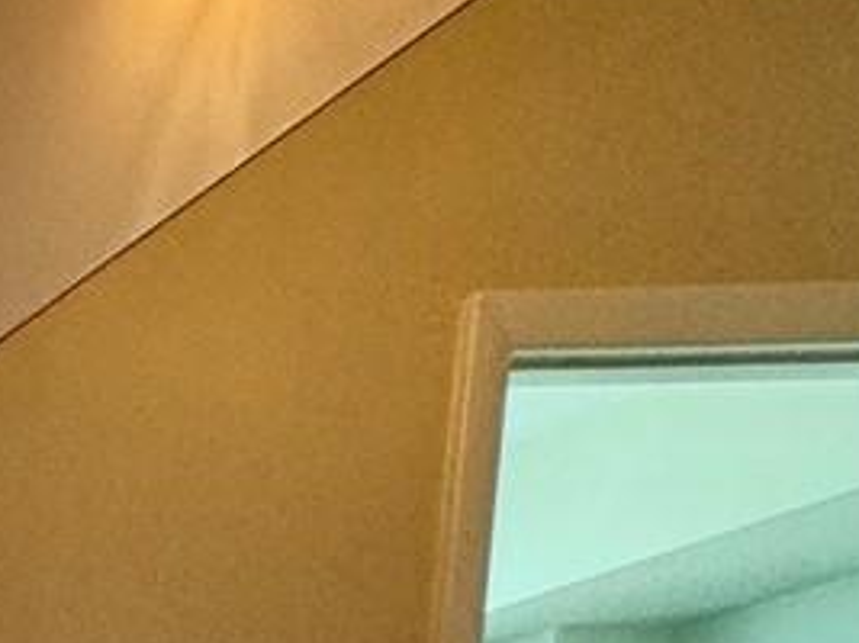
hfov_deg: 15.0
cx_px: -1155
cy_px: 1482
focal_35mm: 84
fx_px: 2084
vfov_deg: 13.5
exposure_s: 1/159
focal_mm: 2.22
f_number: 2.2
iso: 40
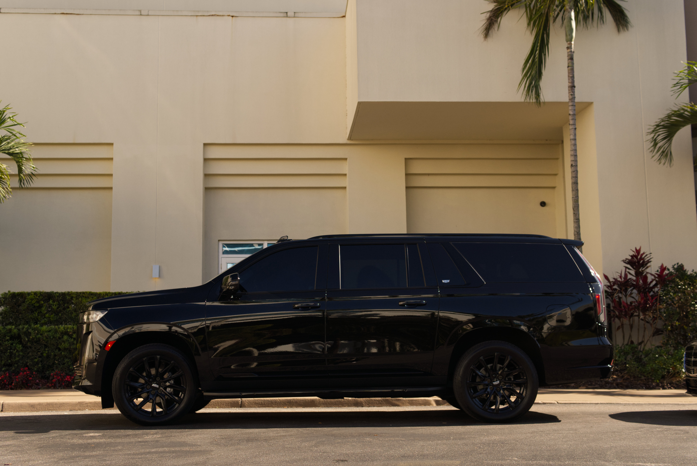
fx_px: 872
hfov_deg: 43.6
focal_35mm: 45
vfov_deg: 29.9
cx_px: 348
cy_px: 233
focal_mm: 30
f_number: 4
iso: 500
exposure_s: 1/2500
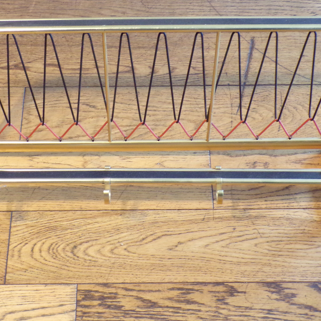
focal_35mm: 73
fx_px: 766
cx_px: 151
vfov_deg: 23.6
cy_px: 121
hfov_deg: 23.7
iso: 400
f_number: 3.5
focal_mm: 8.7
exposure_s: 1/12
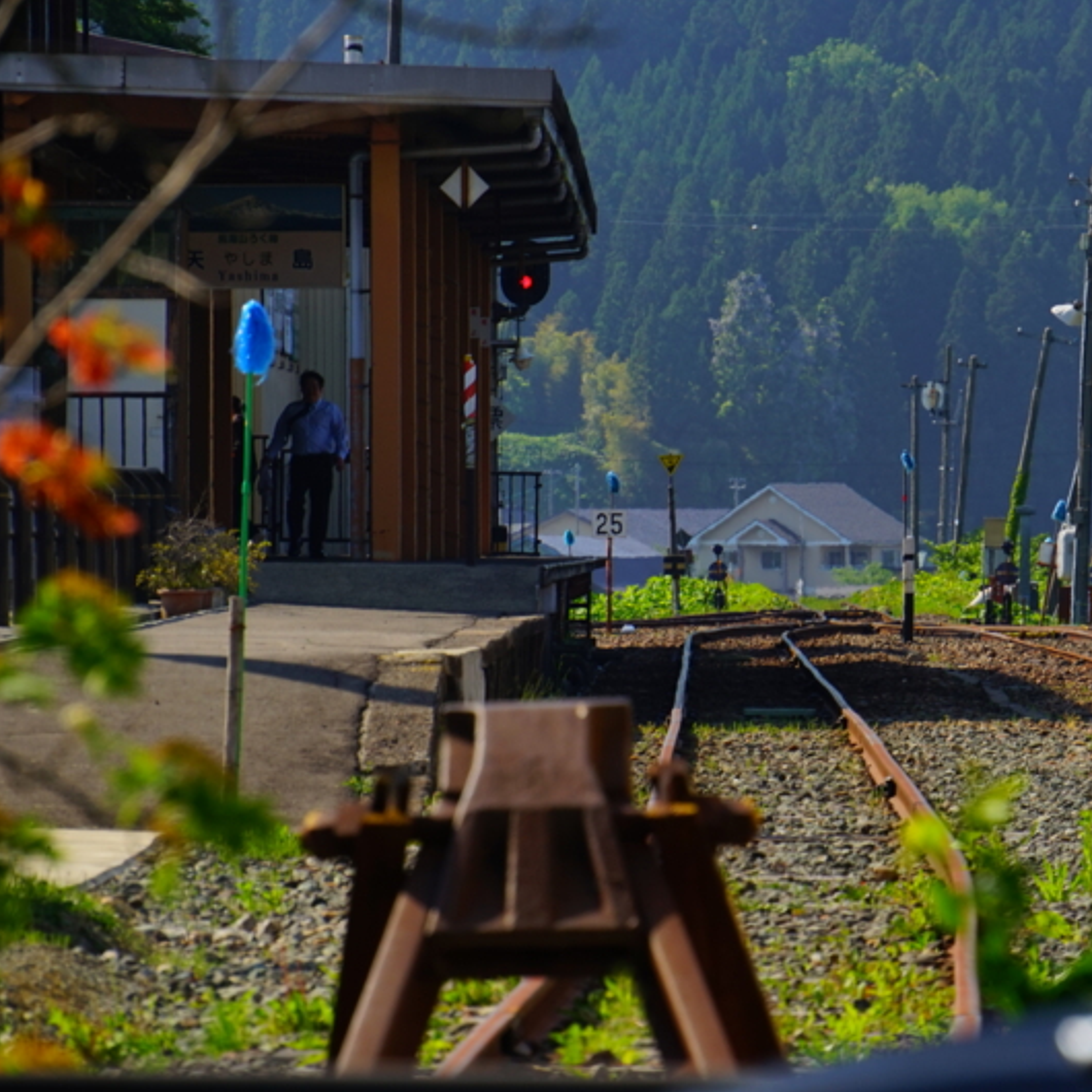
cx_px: 795
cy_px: 547
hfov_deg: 4.5
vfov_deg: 4.6
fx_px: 13741
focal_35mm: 385
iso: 100
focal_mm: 200
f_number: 9
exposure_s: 1/400
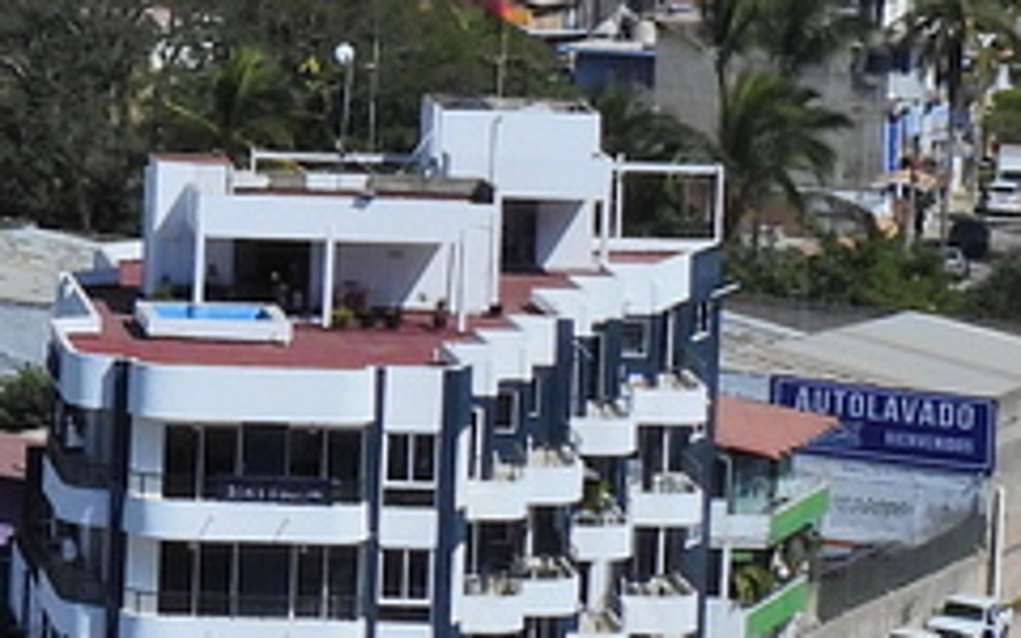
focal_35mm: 283
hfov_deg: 7.3
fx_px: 7875
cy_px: 251
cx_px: -549
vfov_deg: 4.6
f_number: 5.6
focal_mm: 8.9
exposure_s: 1/1600
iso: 100
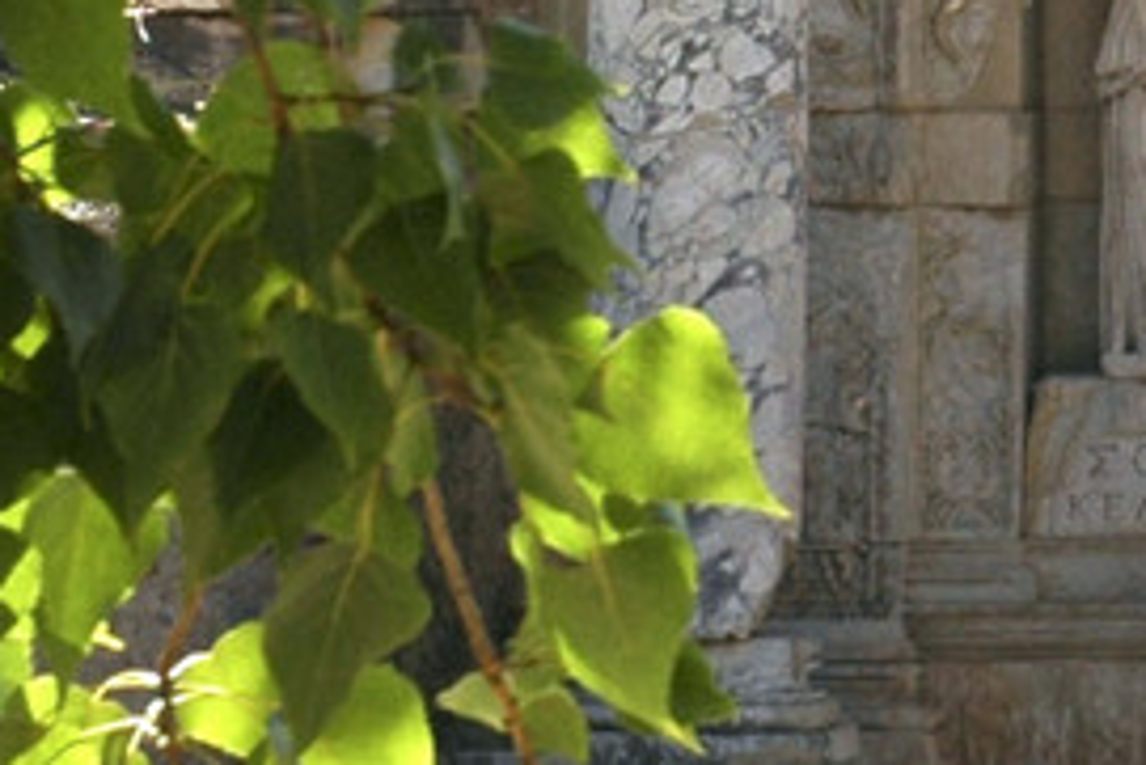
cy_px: -771
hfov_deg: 4.5
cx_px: 3332
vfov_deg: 3.1
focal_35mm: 442
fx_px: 14077
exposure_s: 1/250
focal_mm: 50
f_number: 8
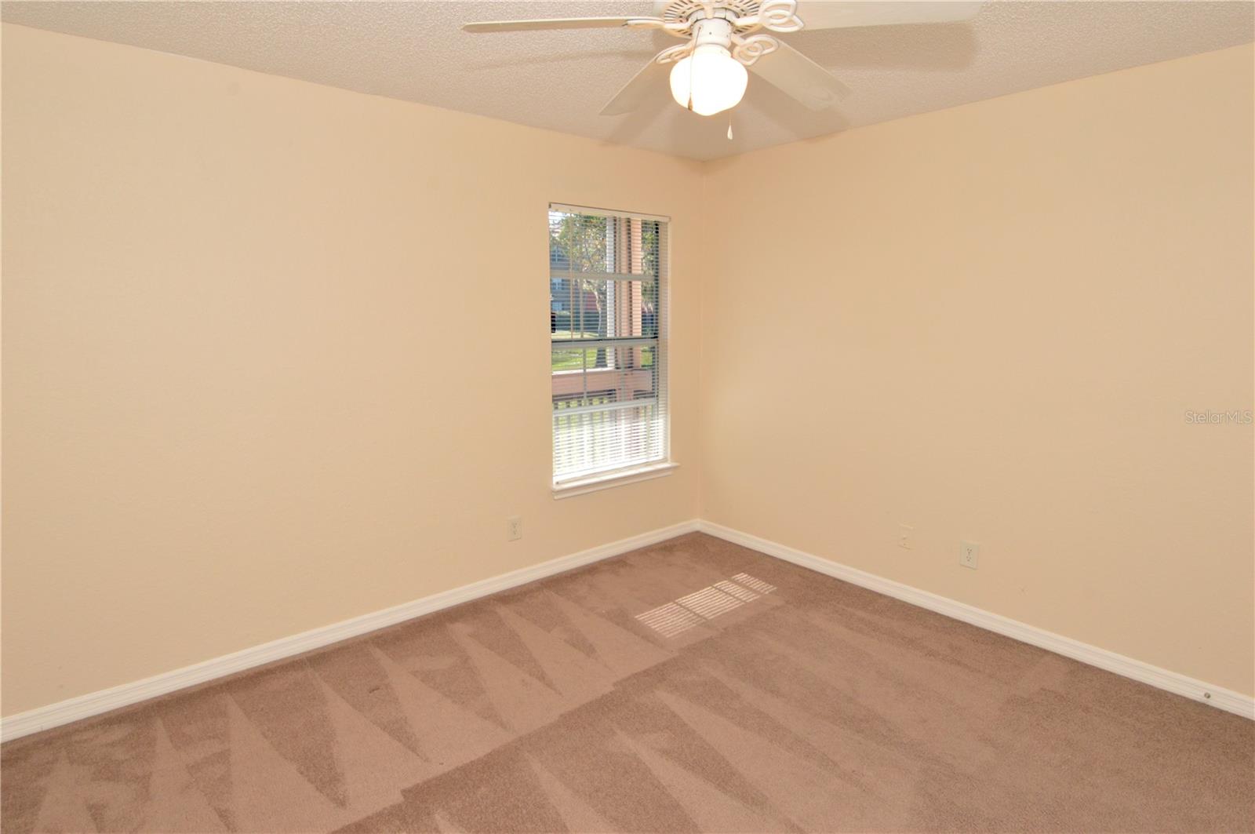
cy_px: 417
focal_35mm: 18
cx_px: 628
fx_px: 627
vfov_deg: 67.3
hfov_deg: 90.1
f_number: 11
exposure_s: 1/100
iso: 800
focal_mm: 12
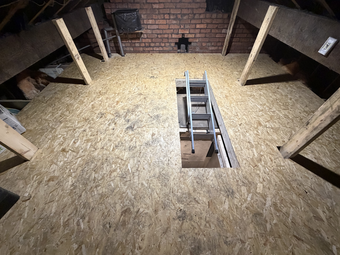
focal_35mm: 14
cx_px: 170
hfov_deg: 102.1
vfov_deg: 85.7
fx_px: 138
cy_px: 128
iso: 500
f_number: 2.2
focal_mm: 2.22
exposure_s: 1/60
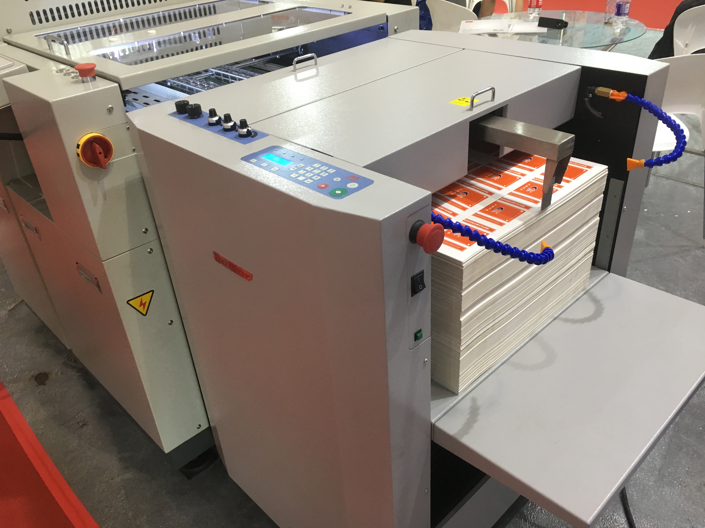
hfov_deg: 61.7
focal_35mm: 29
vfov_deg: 48.2
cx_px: 352
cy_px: 264
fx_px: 591
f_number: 2.2
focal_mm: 4.15
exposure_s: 1/33
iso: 125
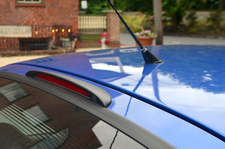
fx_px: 412
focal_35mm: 66
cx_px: 112
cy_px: 74
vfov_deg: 20.5
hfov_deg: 30.6
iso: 180
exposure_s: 1/250
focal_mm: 44
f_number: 8
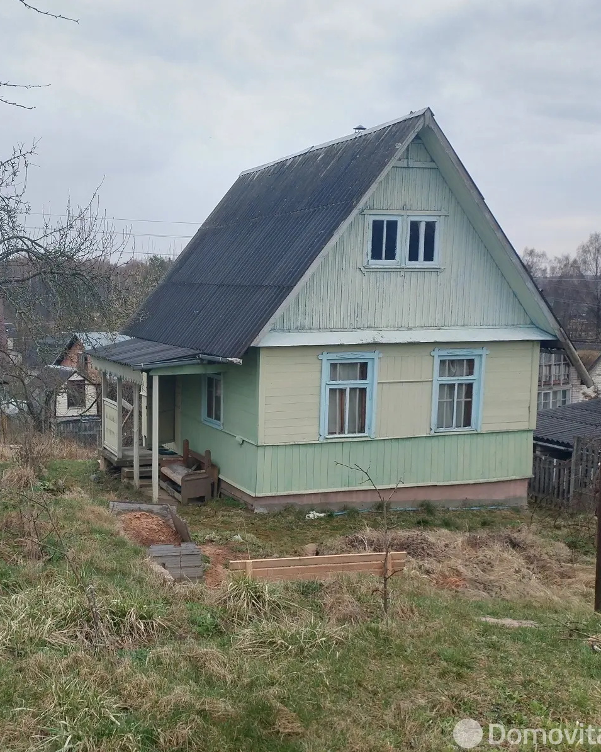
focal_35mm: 34
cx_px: 113
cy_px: 377
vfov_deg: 52.8
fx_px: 756
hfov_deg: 41.3
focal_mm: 4.25
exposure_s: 1/111
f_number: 1.8
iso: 100
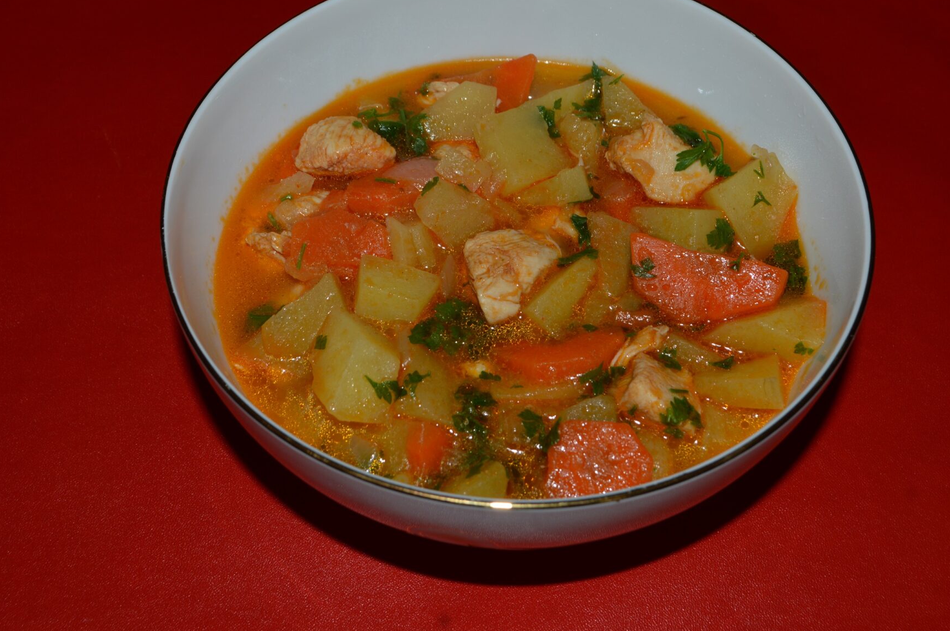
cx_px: 481
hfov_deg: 39.6
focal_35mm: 50
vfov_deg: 26.9
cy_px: 290
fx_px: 1318
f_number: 8
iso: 100
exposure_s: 1/60
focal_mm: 30
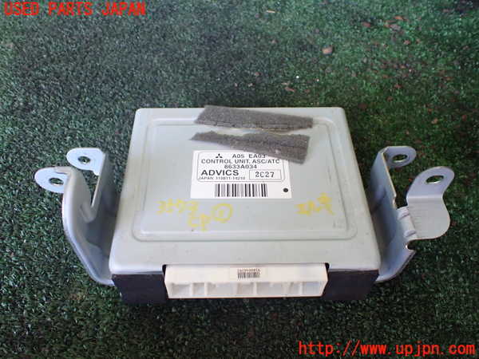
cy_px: 180
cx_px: 240
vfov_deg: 46.8
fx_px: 415
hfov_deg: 60.0
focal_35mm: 30
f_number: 2.3
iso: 800
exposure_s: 1/125
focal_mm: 5.4
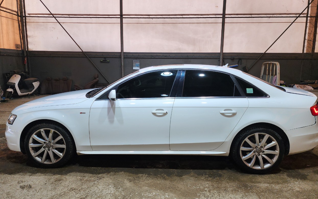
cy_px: 96
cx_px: 160
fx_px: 217
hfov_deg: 72.5
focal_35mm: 25
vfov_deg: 49.3
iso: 80
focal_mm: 6.4
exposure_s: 1/180
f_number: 1.8
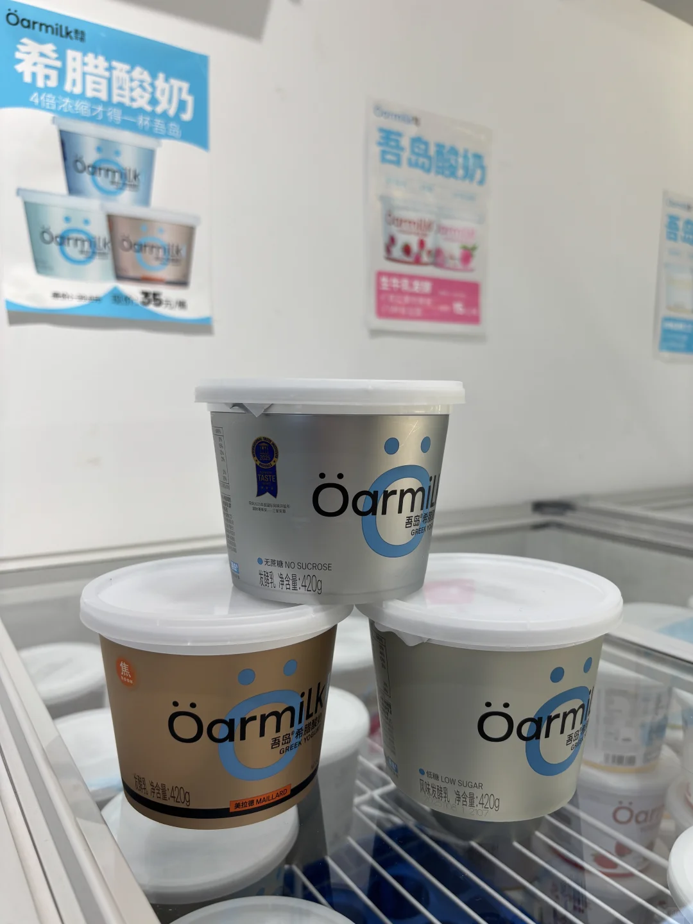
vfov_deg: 67.3
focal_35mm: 26
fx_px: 694
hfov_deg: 53.1
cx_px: 346
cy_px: 462
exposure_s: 1/162
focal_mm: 5.96
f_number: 1.6
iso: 40
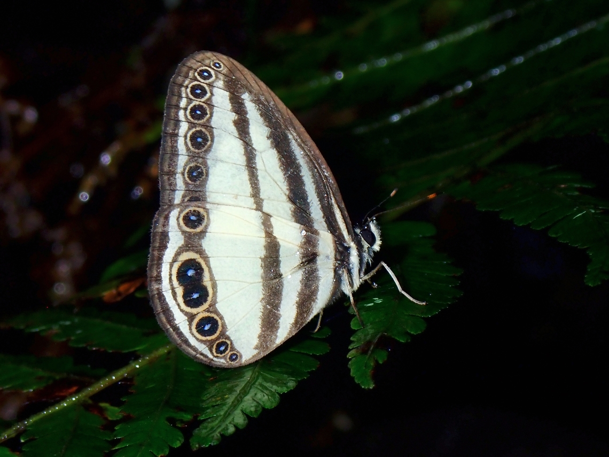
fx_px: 1759
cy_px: 228
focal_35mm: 100
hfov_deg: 19.6
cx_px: 304
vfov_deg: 14.8
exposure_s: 1/200
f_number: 6.3
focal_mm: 18
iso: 200
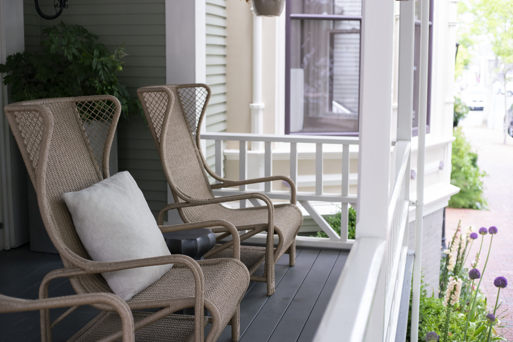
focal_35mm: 50
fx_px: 713
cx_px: 256
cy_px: 171
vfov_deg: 27.0
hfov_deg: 39.6
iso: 2000
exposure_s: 1/1250
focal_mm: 50
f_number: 3.2
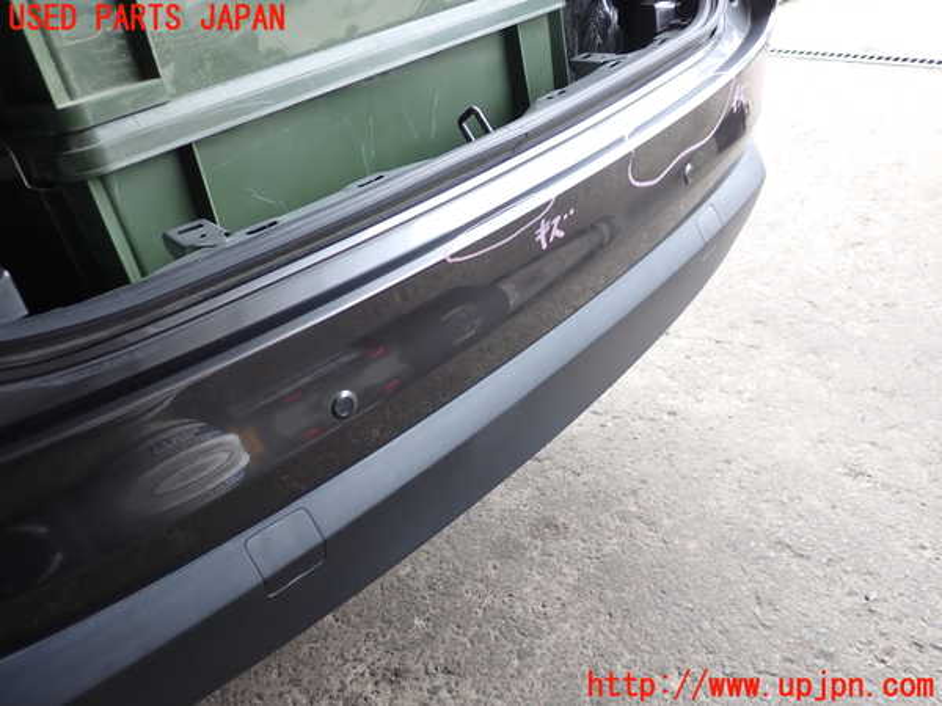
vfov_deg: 46.8
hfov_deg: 60.0
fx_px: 816
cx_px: 471
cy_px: 353
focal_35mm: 30
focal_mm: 5.4
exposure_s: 1/100
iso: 100
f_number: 2.3
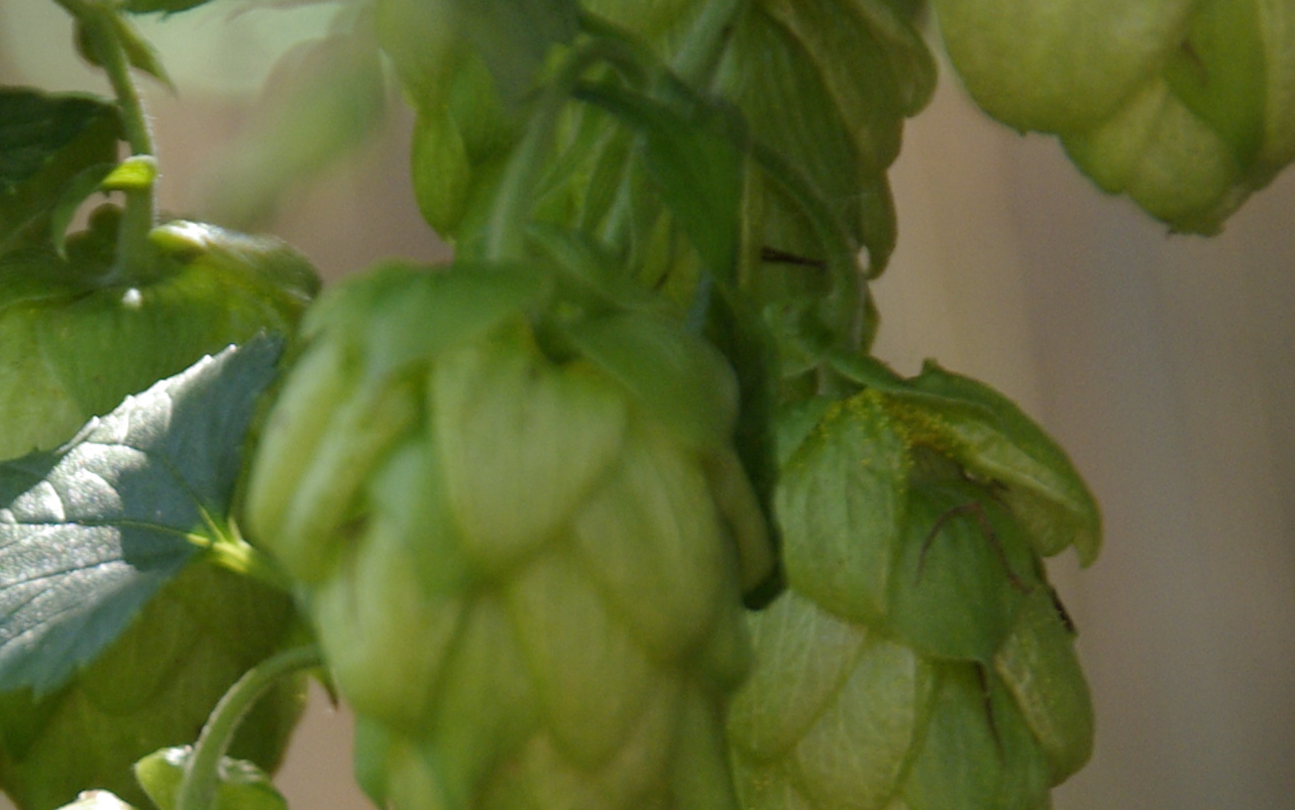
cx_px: 275
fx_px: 23683
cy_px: 1046
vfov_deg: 2.0
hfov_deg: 3.1
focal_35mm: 671
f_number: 5.6
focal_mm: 148
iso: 400
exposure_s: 1/125
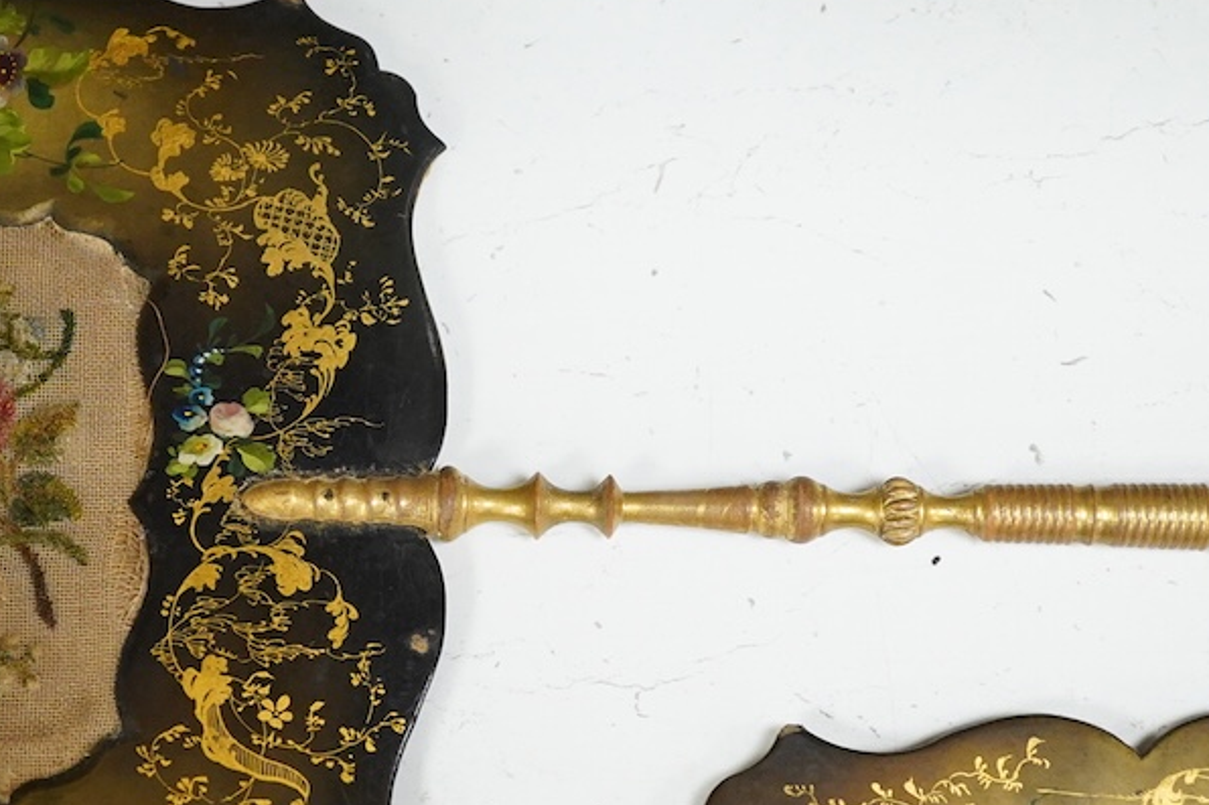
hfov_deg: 23.8
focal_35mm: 85
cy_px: 535
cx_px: 401
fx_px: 2854
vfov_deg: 16.0
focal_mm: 30
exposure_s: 1/250
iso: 2500
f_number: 3.5
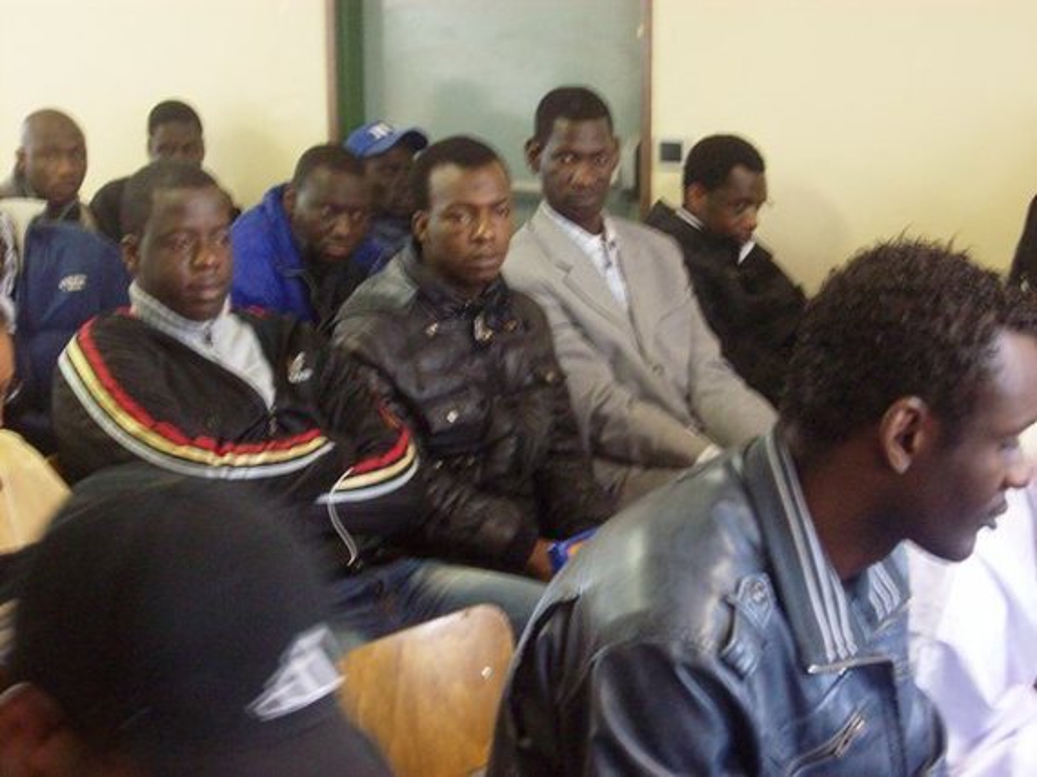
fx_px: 1916
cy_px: 388
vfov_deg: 22.9
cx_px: 518
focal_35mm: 64
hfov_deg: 30.3
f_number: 3.8
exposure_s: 1/8
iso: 200
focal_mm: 10.7
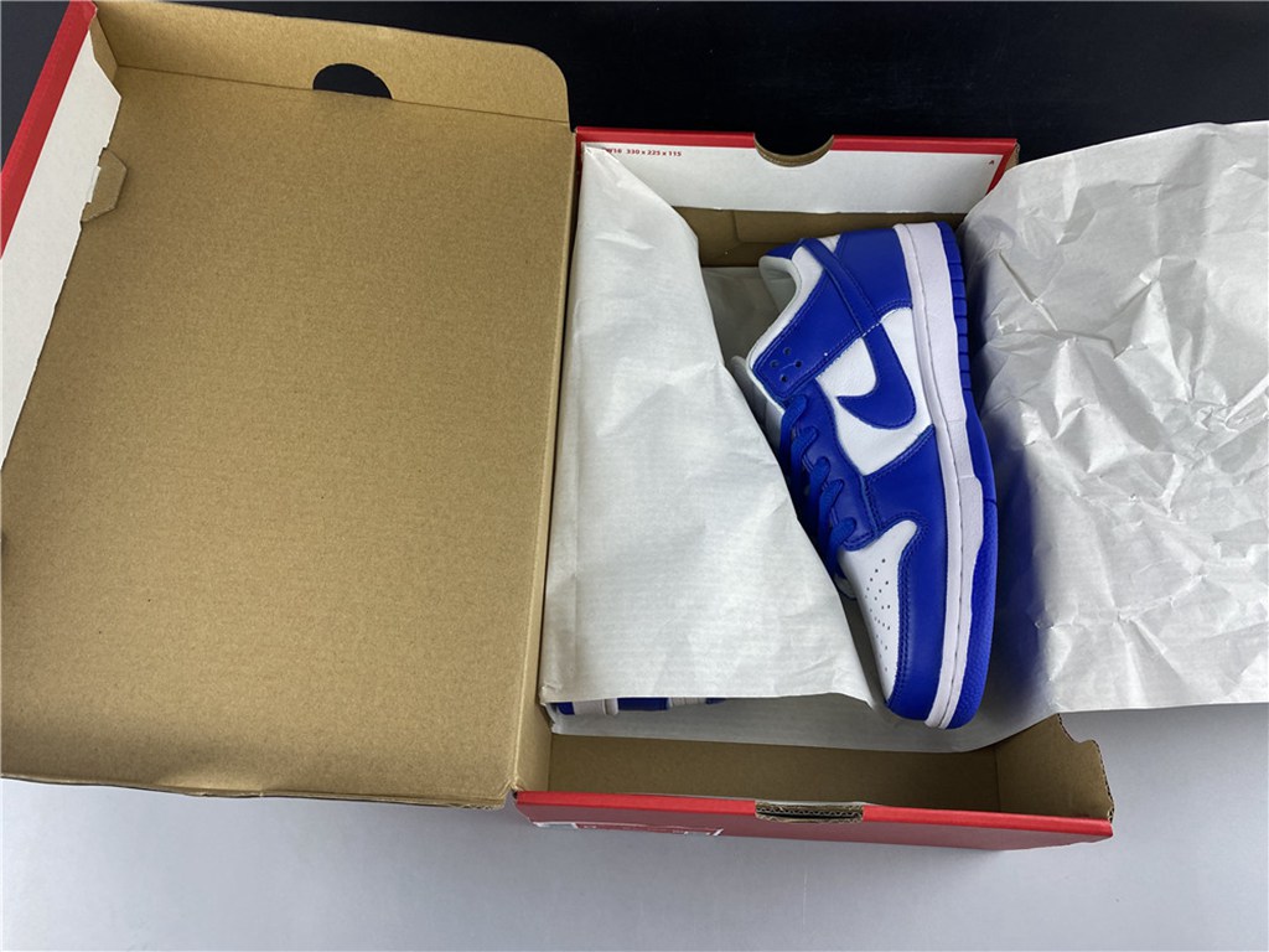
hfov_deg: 67.3
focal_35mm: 26
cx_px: 634
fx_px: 953
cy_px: 476
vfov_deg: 53.1
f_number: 1.8
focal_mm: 4.25
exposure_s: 1/100
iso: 64
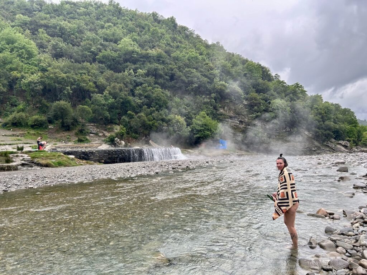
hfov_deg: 67.3
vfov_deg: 53.1
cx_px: 184
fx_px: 276
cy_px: 138
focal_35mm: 26
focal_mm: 5.7
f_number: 1.5
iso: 40
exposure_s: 1/235
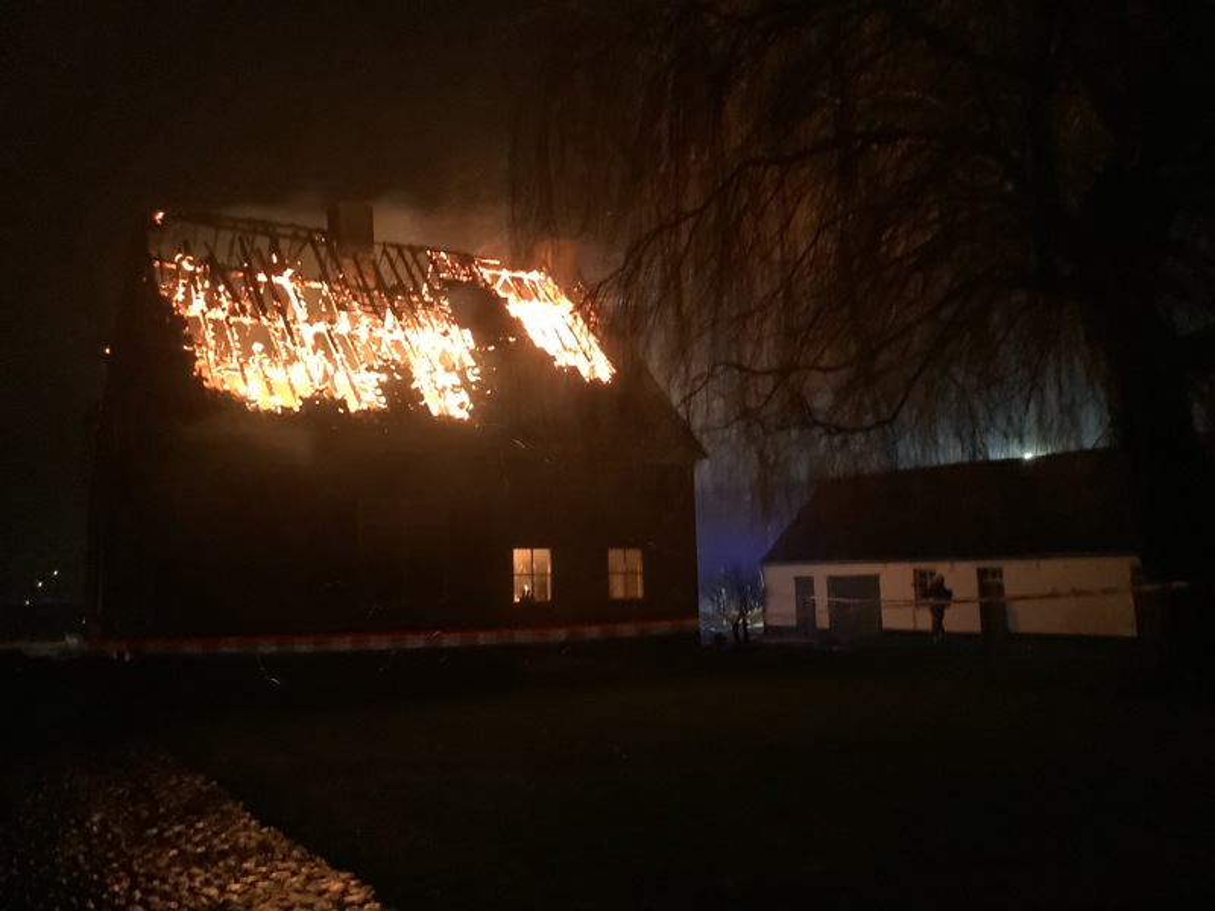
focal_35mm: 31
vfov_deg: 45.4
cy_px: 456
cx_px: 608
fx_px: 1088
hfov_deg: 58.4
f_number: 2.4
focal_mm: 3.3
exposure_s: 1/15
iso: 800
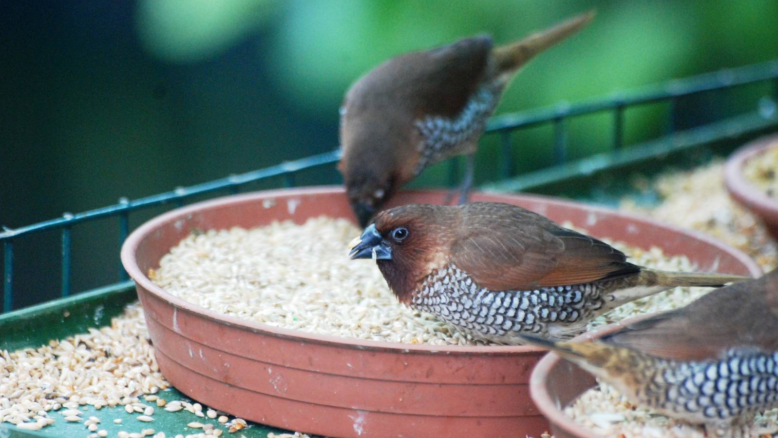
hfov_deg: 4.6
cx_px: 389
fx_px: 9757
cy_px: 231
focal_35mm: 473
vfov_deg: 2.6
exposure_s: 1/320
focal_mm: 300
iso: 1600
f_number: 5.6
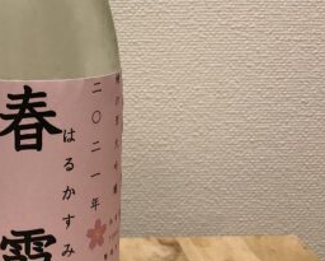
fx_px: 616
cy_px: 93
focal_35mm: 64
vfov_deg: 23.8
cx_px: 38
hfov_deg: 28.5
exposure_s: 1/17
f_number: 1.8
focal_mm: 3.99
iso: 50
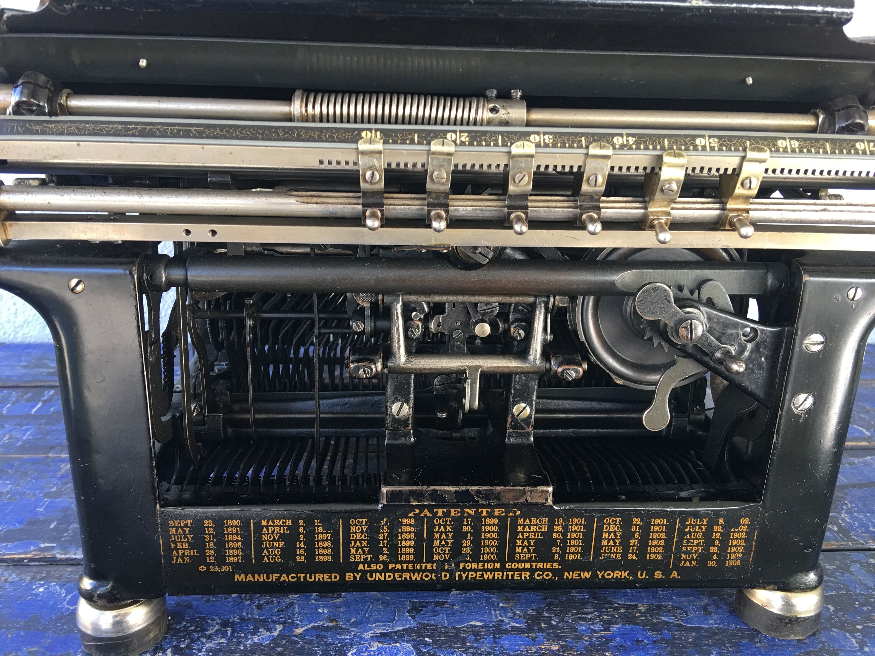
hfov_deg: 61.7
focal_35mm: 29
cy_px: 328
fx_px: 733
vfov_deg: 48.2
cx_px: 438
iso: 40
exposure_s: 1/33
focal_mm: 4.15
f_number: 2.2
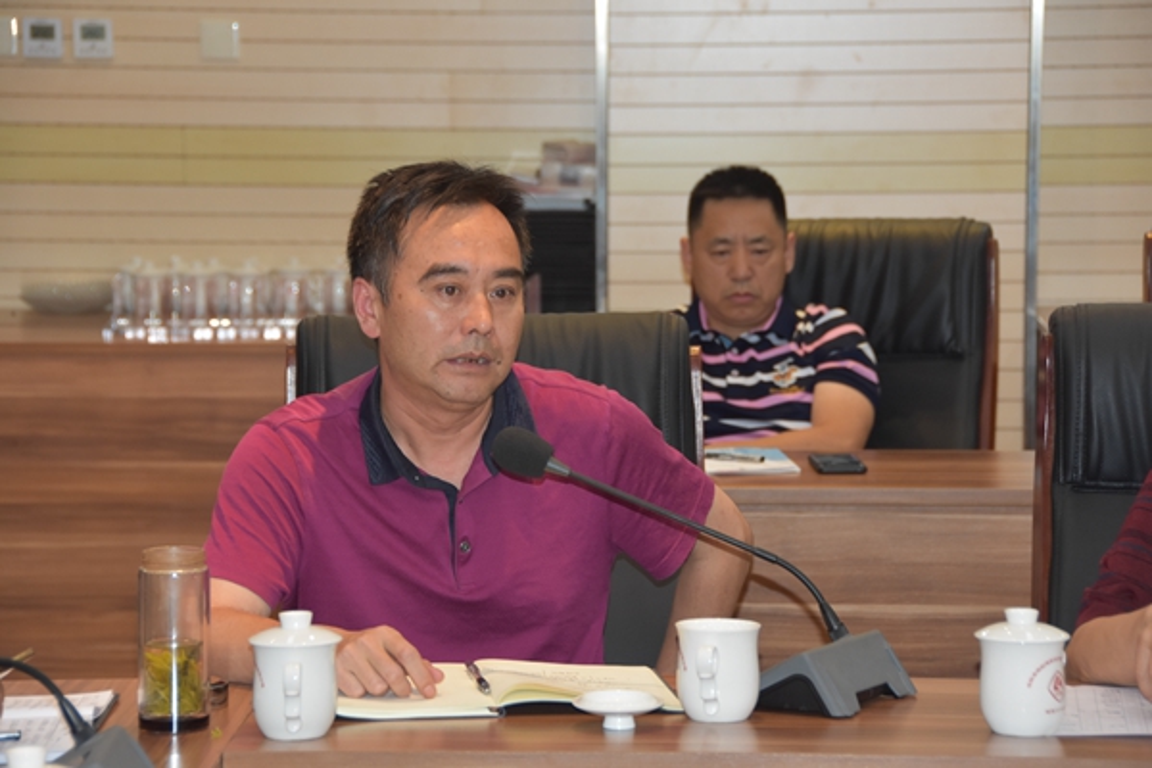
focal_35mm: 123
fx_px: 3936
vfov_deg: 11.1
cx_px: 576
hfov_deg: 16.7
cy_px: 384
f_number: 5
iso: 1100
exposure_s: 1/60
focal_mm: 82
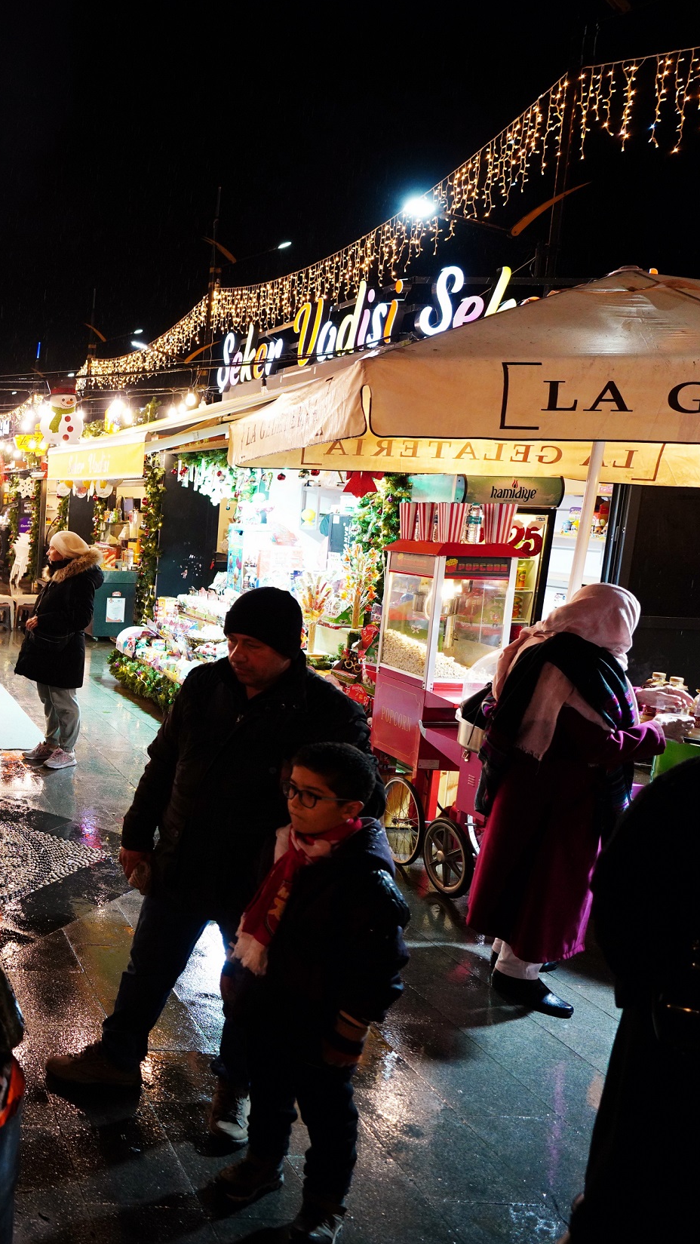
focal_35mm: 27
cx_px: -209
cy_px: 624
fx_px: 891
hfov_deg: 32.4
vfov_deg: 69.9
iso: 1250
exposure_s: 1/125
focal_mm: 17
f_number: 2.8
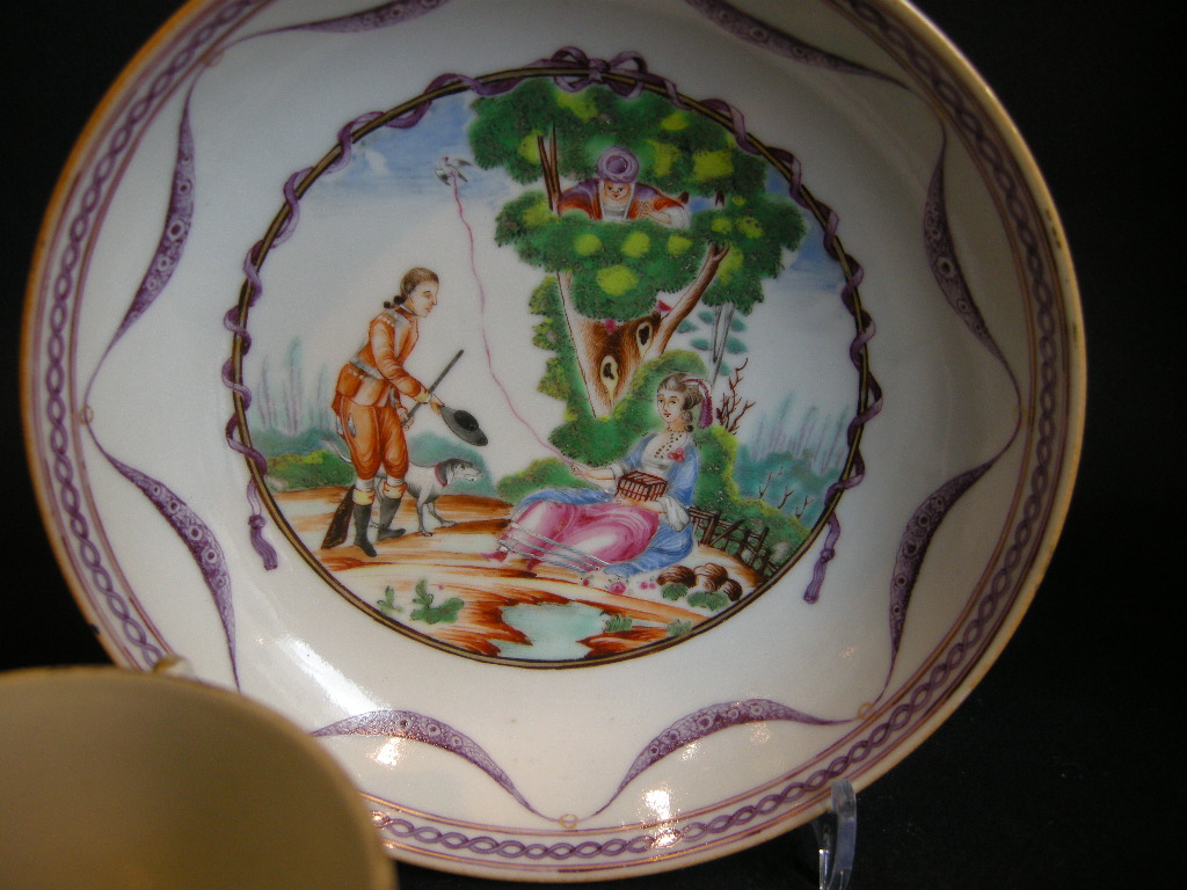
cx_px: 594
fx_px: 1200
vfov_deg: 40.7
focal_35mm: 35
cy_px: 445
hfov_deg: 52.6
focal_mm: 7.5
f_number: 2.7
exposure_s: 1/60
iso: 128
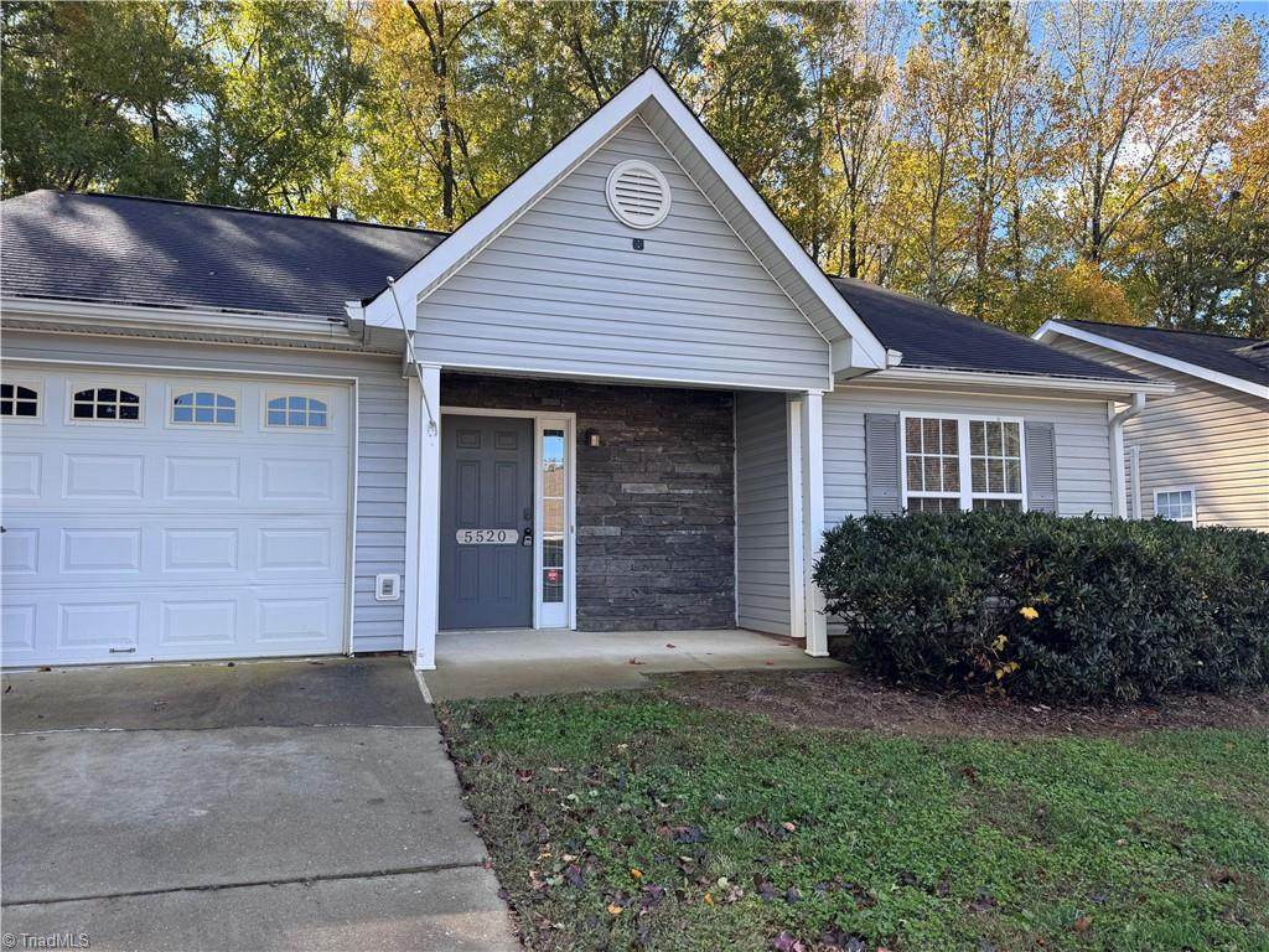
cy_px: 476
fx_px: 880
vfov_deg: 56.8
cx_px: 634
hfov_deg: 71.6
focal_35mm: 24
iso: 80
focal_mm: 6.76
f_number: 1.78
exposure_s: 1/756
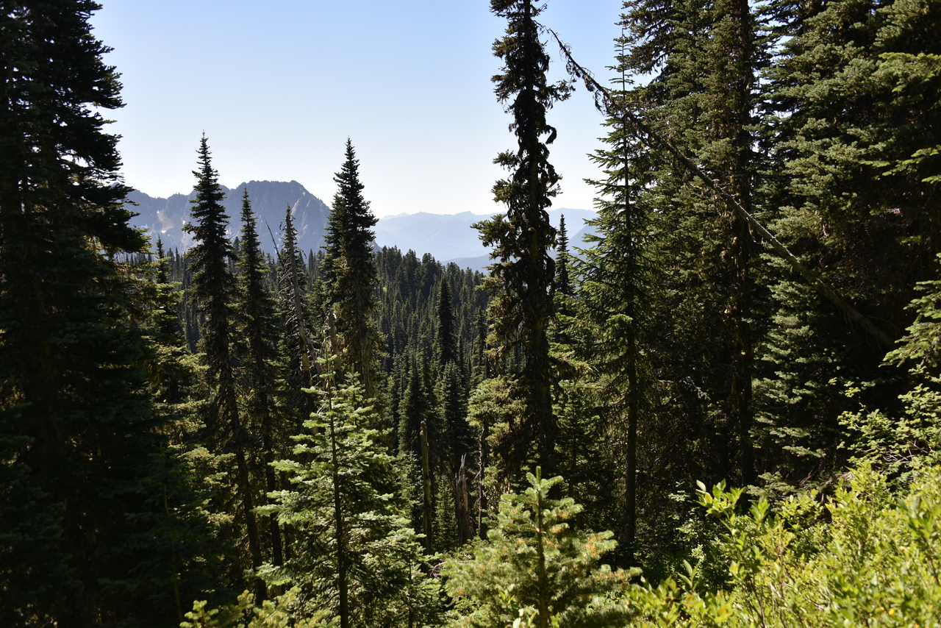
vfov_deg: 46.4
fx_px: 732
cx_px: 470
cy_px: 314
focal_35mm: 28
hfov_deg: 65.5
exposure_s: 1/200
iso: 100
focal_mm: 28
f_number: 7.1
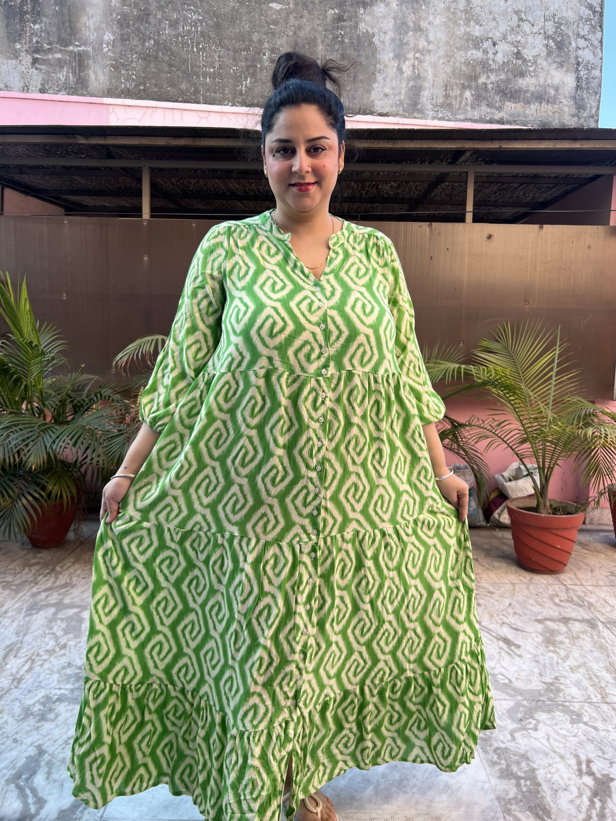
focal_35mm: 26
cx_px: 308
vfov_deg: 67.3
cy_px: 410
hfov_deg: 53.1
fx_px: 617
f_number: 1.5
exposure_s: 1/346
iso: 50
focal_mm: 5.7
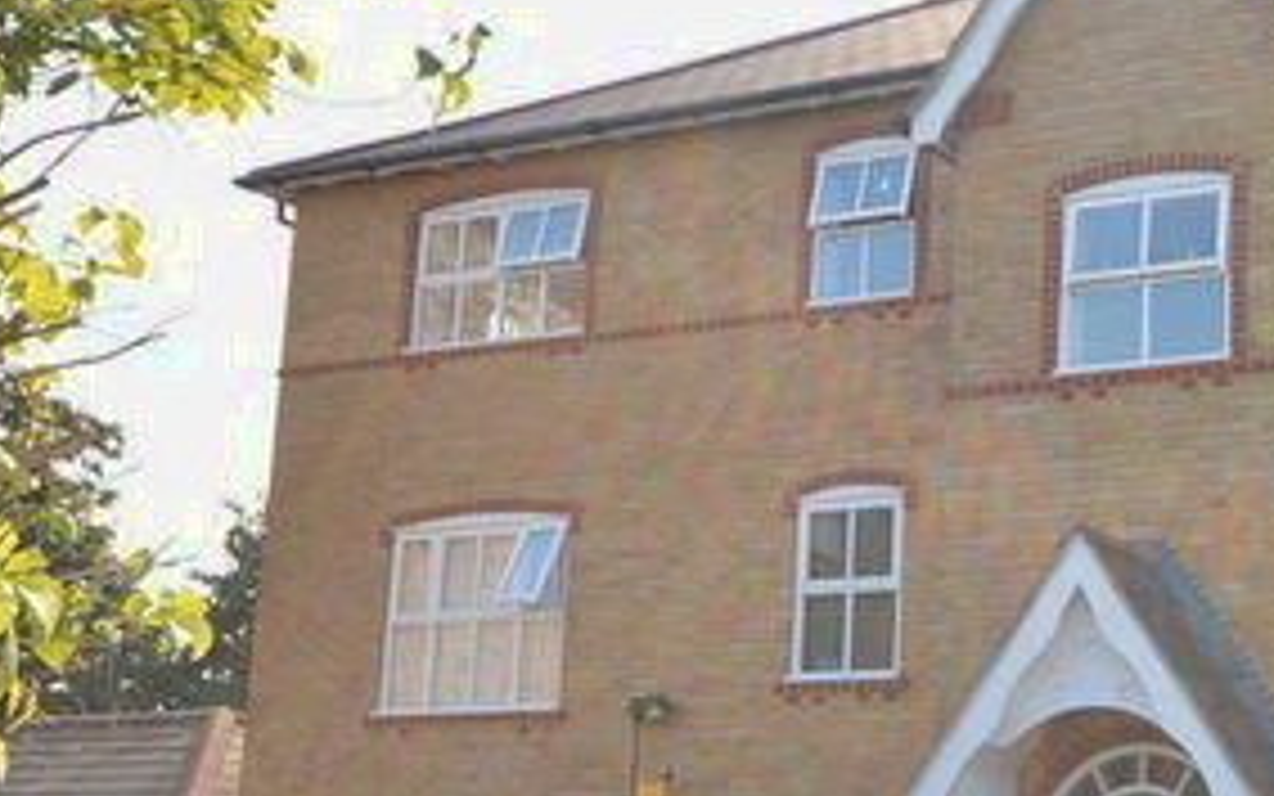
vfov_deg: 24.3
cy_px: 553
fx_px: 1841
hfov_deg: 33.7
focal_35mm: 53
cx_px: 1369
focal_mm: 14
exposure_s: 1/200
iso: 100
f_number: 5
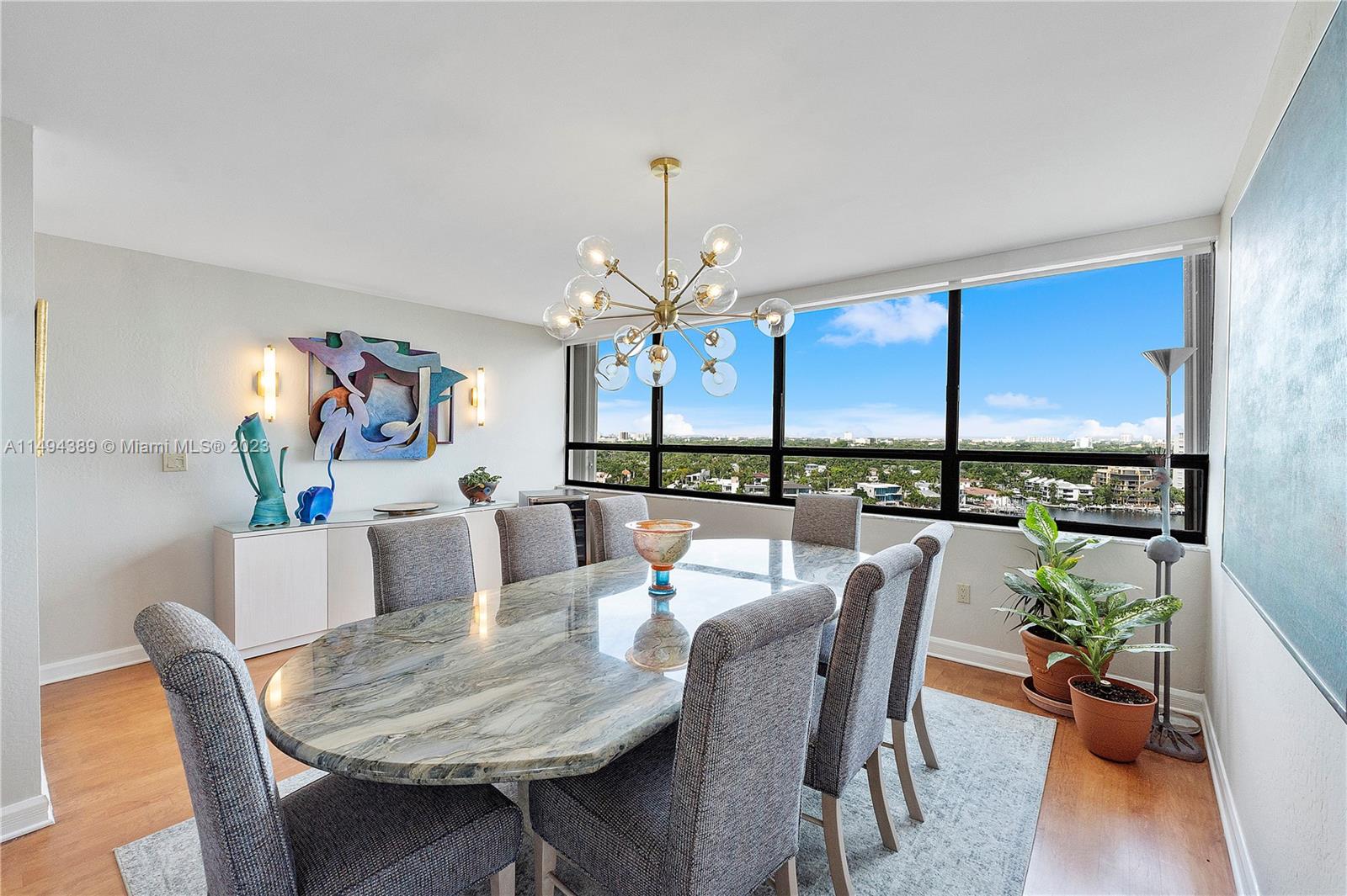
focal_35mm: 15
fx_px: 561
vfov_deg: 77.3
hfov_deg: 100.4
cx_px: 674
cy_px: 448
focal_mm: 10
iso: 160
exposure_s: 1/50
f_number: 11
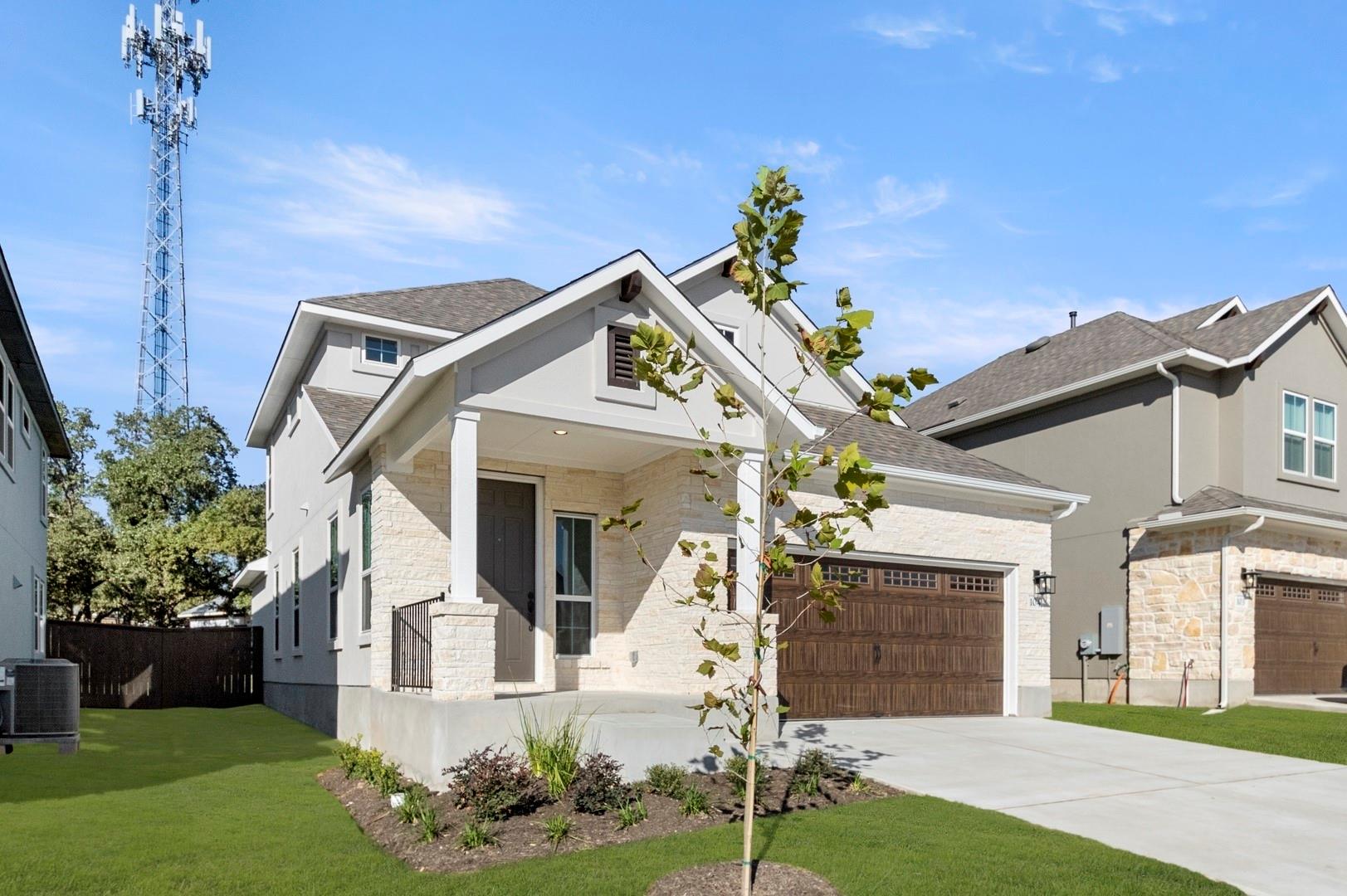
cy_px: 448
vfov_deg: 36.8
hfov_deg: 53.2
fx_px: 1346
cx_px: 674
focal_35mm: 36
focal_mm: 24
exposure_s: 1/2500
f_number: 8
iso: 400
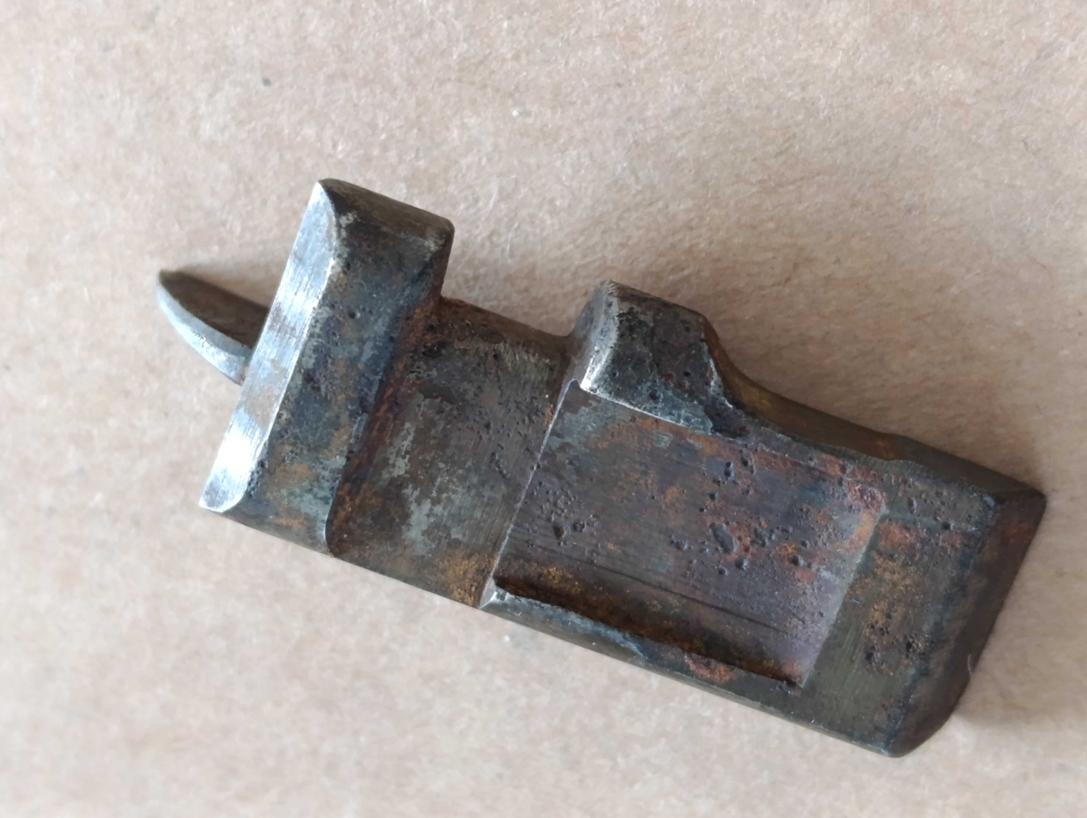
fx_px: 2893
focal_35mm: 92
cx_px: 544
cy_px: 409
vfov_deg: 16.1
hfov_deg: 21.3
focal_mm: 6.14
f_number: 1.6
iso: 640
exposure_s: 1/100
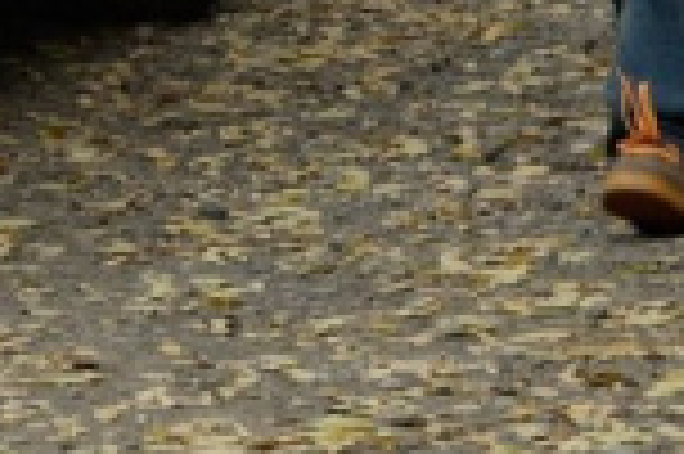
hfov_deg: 1.9
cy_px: -715
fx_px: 20953
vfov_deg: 1.2
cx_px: -171
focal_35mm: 1104
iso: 200
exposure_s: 1/160
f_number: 8
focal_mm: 140
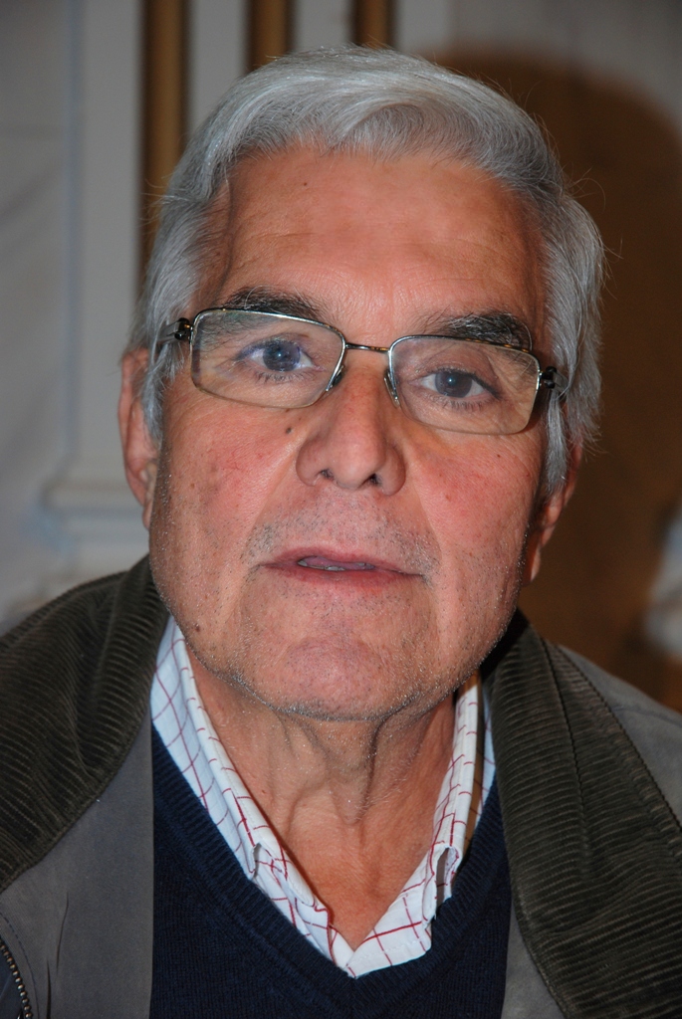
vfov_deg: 19.4
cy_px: 510
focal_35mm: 105
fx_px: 2976
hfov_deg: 13.1
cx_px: 341
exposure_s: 1/60
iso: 250
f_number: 4.5
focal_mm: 70
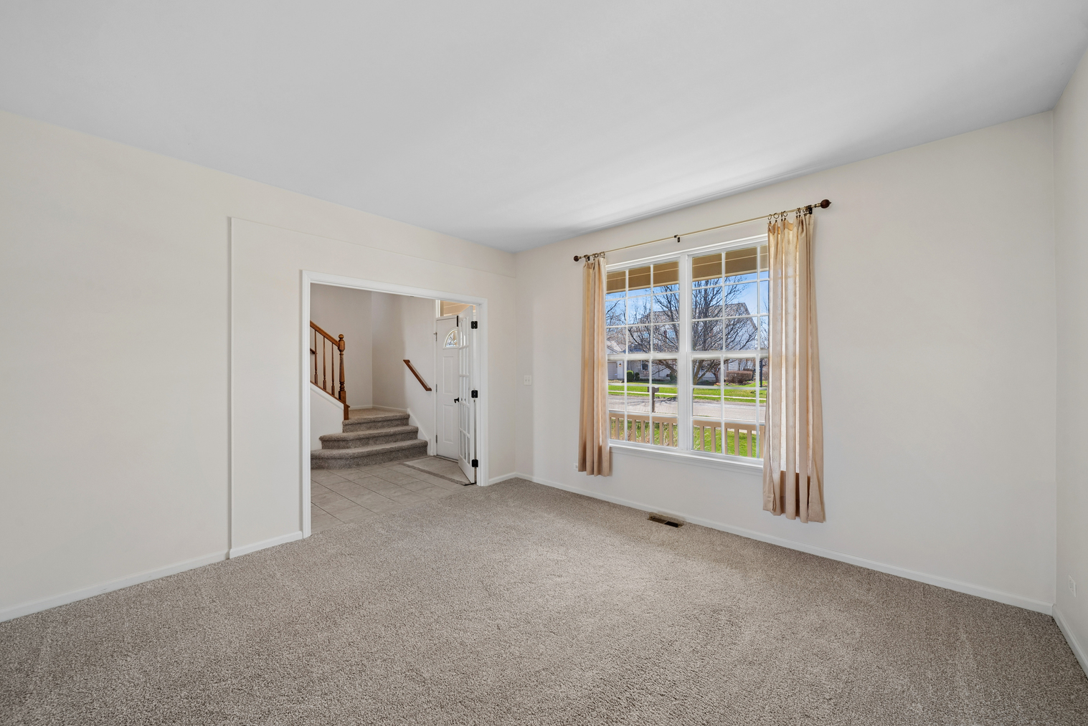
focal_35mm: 16
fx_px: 484
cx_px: 515
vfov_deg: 73.8
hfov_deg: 96.6
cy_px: 357
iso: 400
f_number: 8
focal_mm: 15
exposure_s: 1/30
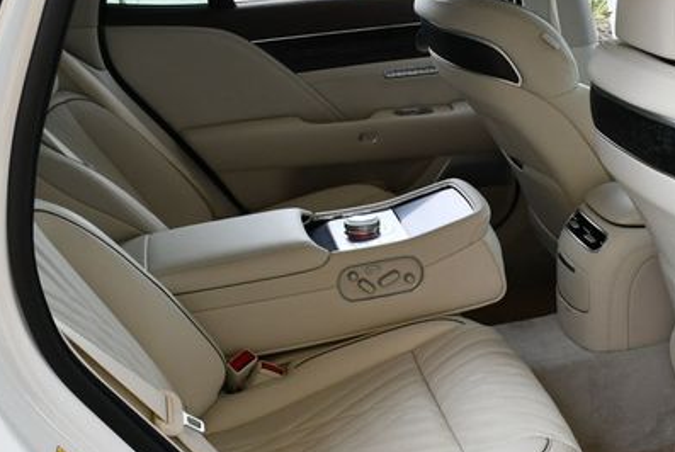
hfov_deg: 34.2
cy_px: 291
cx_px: 439
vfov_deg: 23.4
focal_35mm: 58
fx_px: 1089
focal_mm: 18
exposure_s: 1/250
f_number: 5.6
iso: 280
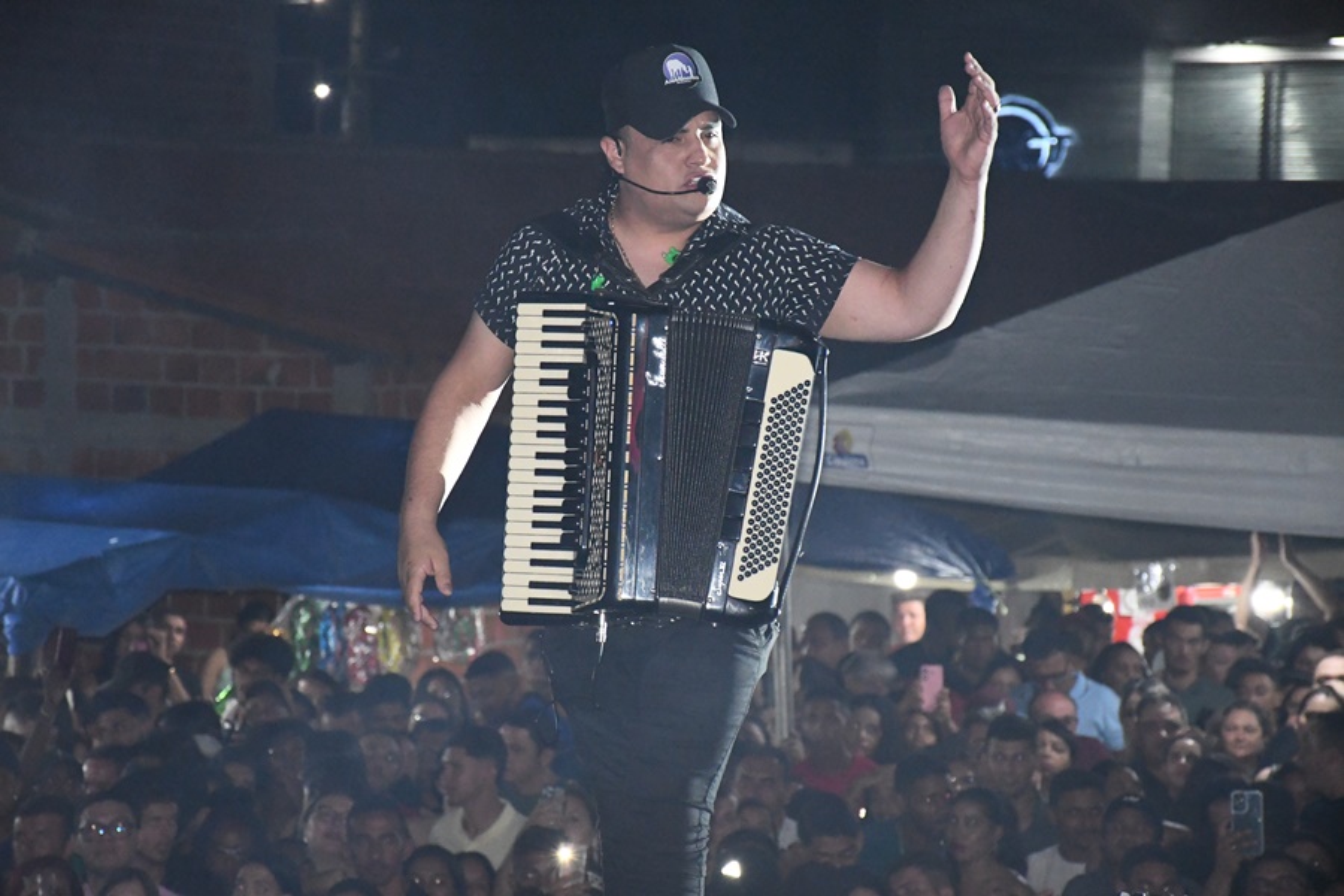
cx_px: 672
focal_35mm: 157
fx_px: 5861
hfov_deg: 13.1
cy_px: 448
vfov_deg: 8.7
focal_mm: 105
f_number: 6.3
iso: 8000
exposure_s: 1/200
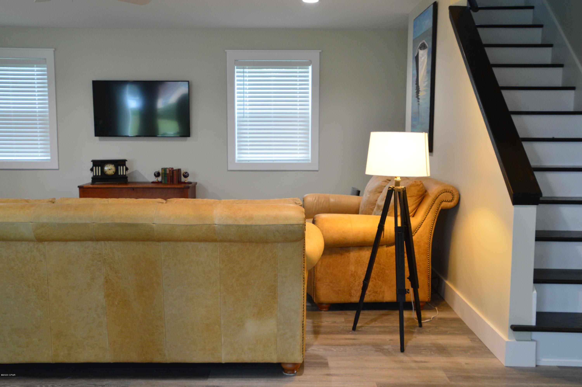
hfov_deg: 53.2
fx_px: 581
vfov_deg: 36.8
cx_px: 291
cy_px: 194
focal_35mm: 36
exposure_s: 1/15
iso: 640
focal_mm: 24
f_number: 6.3
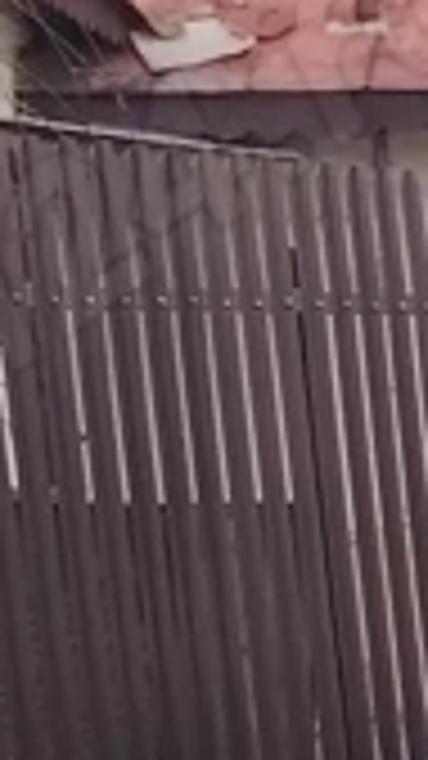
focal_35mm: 206
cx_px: 1595
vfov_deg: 9.5
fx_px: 4158
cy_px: 1686
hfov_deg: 5.3
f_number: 1.75
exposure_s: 1/50
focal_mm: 5.25
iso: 163
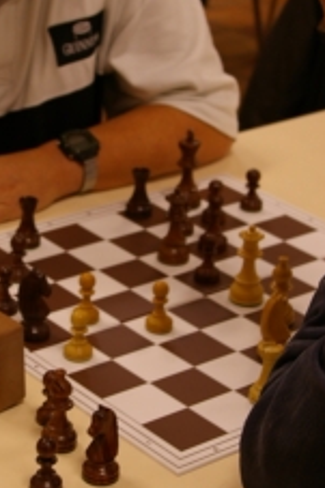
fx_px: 1506
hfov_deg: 12.3
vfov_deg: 18.4
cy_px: 221
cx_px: 95
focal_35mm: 111
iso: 200
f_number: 4.5
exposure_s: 1/10
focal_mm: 35
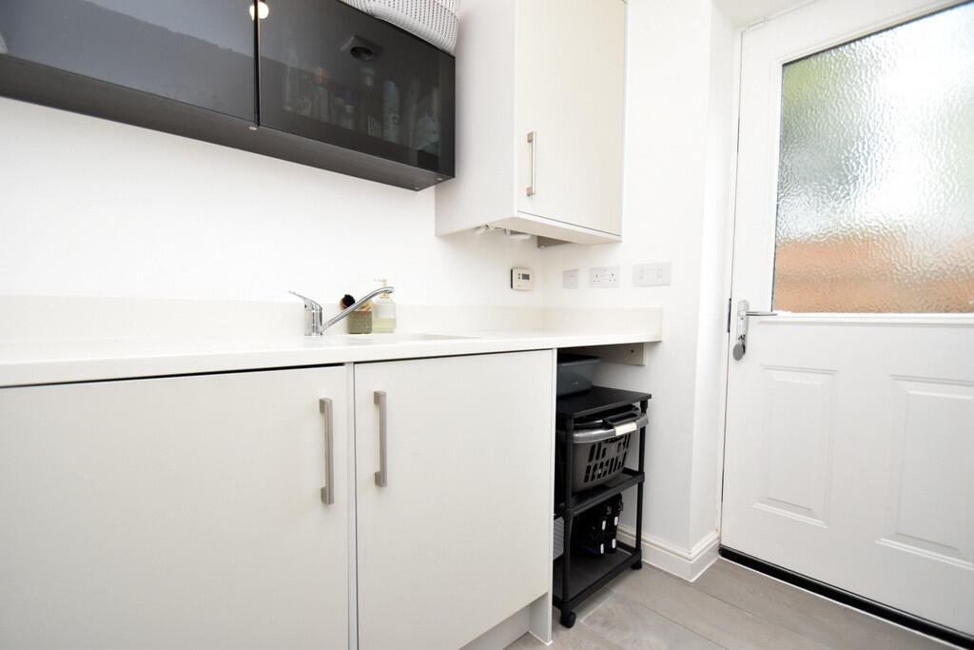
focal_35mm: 15
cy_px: 325
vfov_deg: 77.3
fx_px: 406
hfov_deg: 100.4
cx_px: 487
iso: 800
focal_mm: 10
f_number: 4.5
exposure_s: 1/160
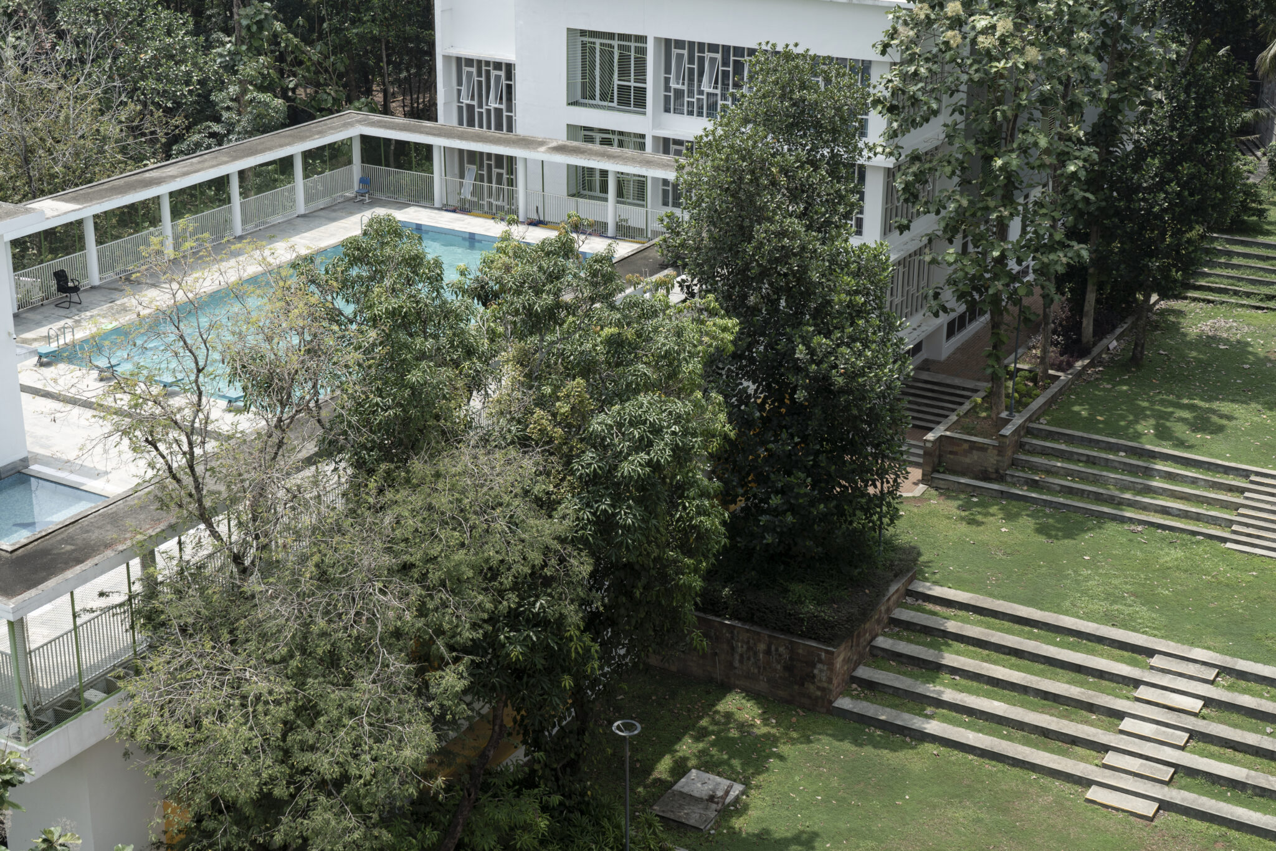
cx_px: 638
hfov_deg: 39.6
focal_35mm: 50
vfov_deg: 27.0
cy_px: 426
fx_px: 1772
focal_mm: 50
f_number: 10
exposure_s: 1/60
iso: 160
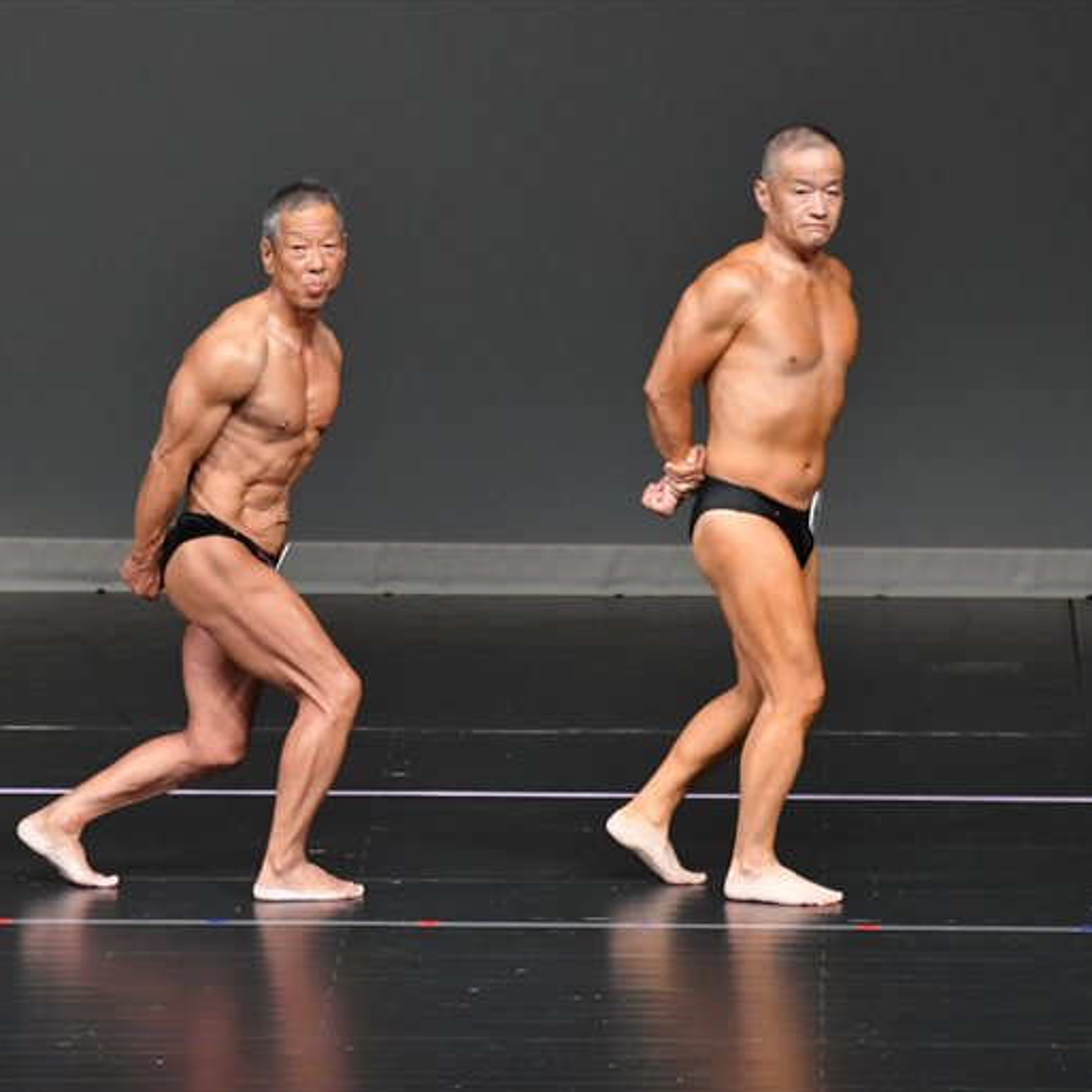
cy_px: 547
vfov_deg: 4.6
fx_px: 13741
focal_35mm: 385
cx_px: 310
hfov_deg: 4.5
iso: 4000
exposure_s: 1/400
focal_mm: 200
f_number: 5.6
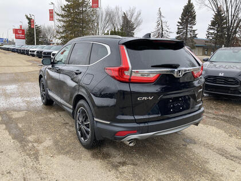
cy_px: 90
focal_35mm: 28
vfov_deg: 49.7
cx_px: 120
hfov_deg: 63.4
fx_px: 195
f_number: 1.8
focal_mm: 3.99
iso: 20
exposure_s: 1/379
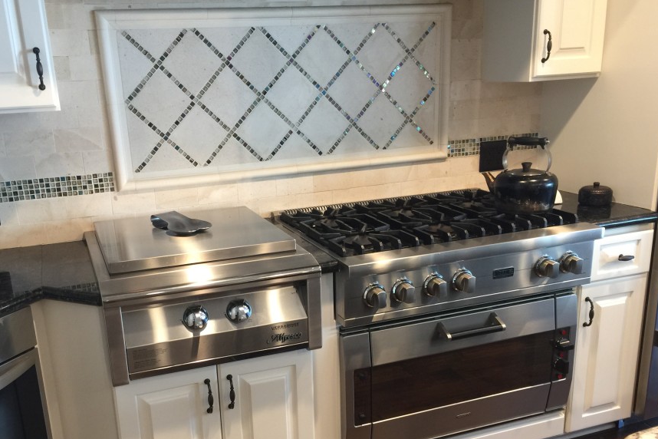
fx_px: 658
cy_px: 281
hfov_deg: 53.0
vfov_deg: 36.6
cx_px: 293
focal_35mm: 36
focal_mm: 4.15
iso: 64
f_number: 2.2
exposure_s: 1/15
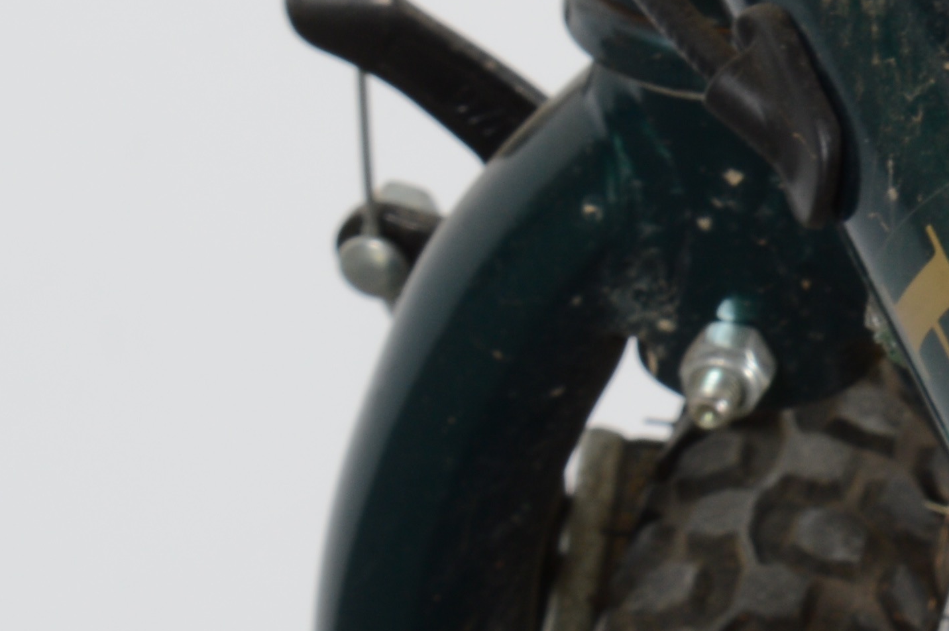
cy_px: -304
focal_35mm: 315
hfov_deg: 6.4
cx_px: 1625
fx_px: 8296
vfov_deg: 4.3
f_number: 14
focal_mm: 50
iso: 100
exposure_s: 1/125
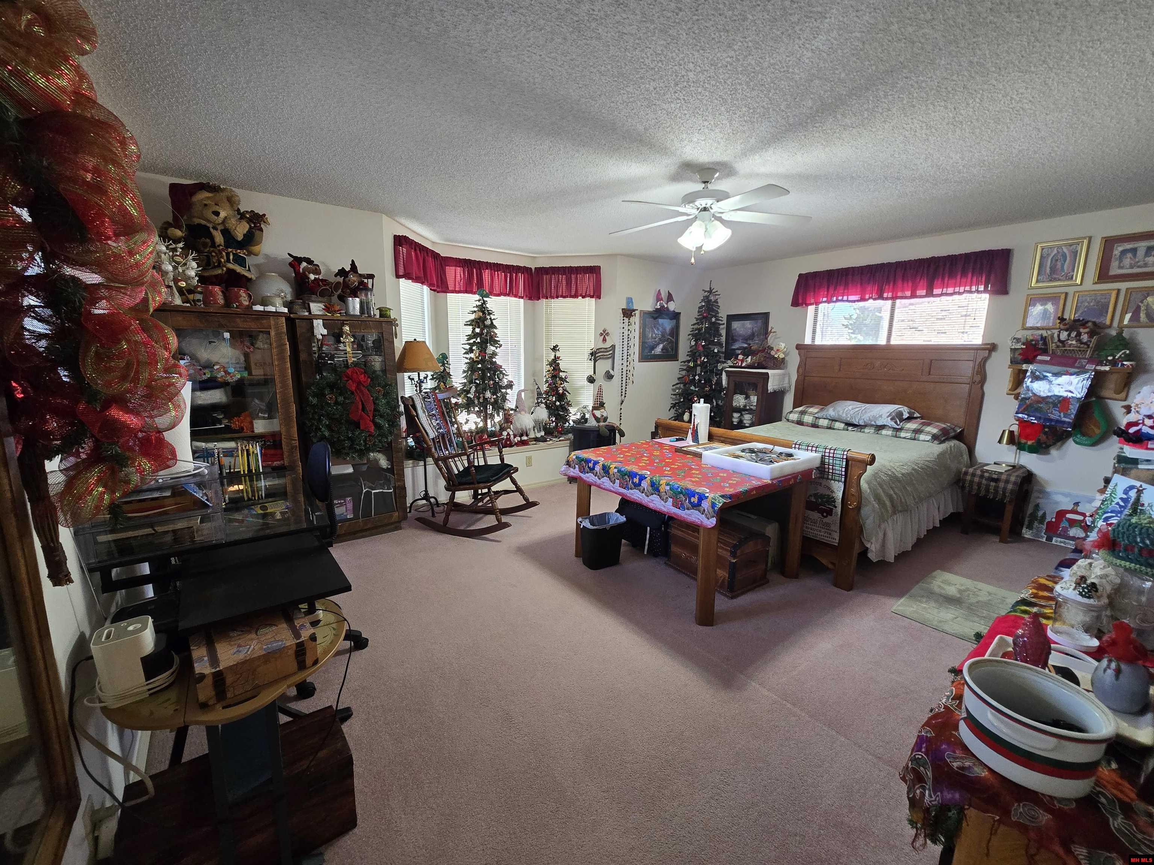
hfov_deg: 106.2
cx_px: 577
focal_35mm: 13
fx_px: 433
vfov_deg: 89.9
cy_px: 432
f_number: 2.2
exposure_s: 1/60
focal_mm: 2.2
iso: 250
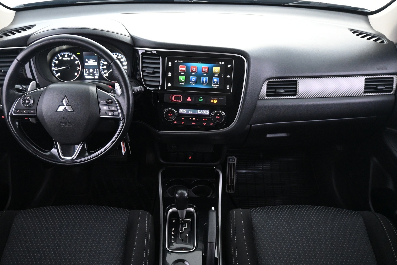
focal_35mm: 31
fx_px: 345
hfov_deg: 59.8
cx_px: 186
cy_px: 131
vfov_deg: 42.0
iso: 4000
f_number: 3.8
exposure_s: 1/30
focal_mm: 19.5
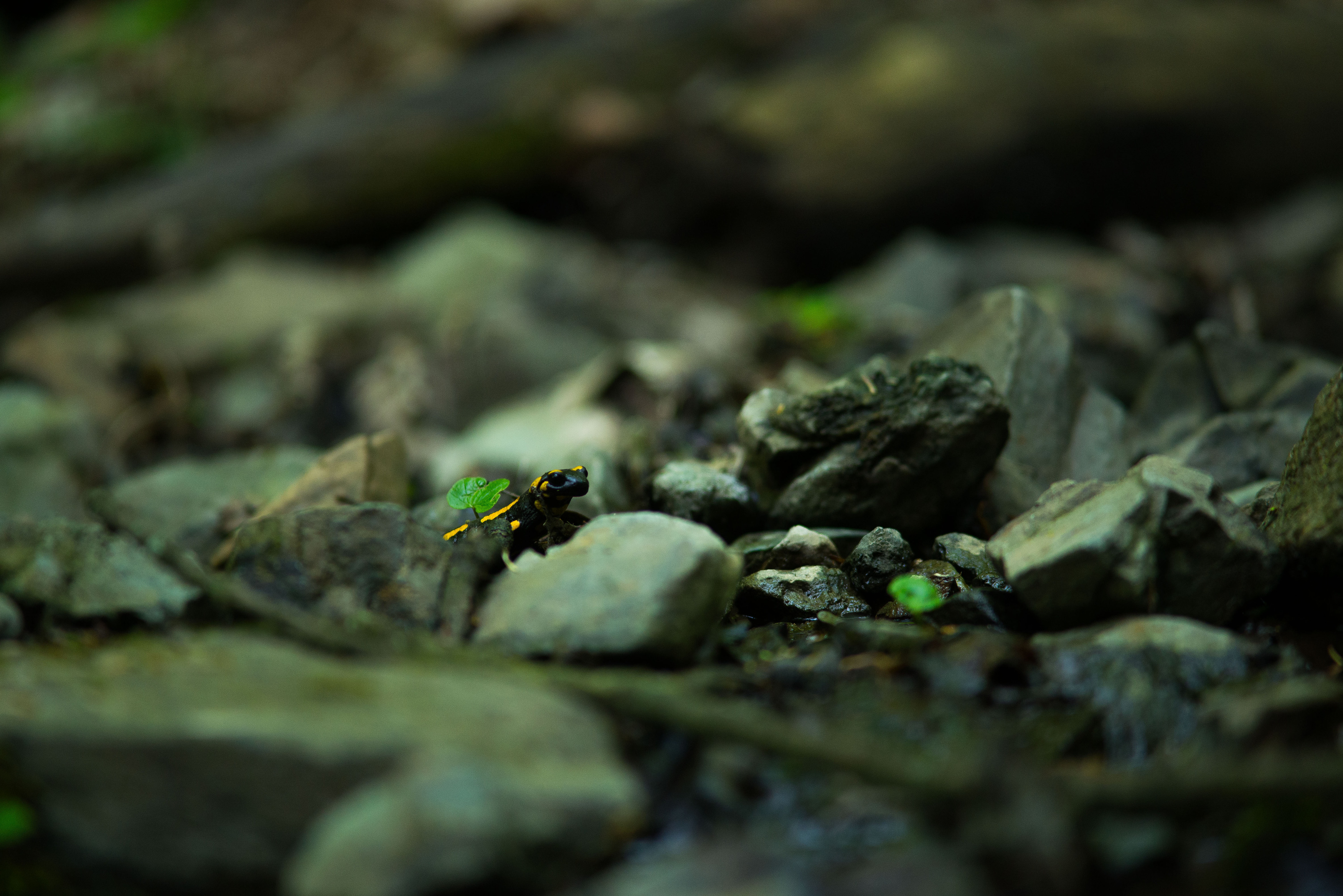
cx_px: 672
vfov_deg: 4.6
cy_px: 448
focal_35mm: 300
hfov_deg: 6.9
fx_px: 11195
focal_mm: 300
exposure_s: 1/200
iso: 800
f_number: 2.8
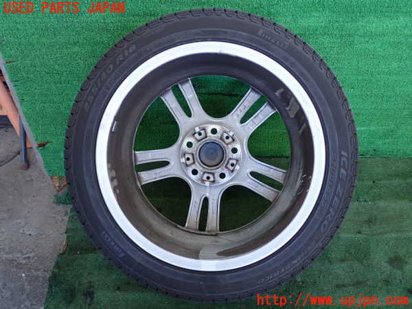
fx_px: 452
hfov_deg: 49.0
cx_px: 206
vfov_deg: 37.7
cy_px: 154
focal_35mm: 38
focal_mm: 6.83
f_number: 2.7
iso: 400
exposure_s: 1/125
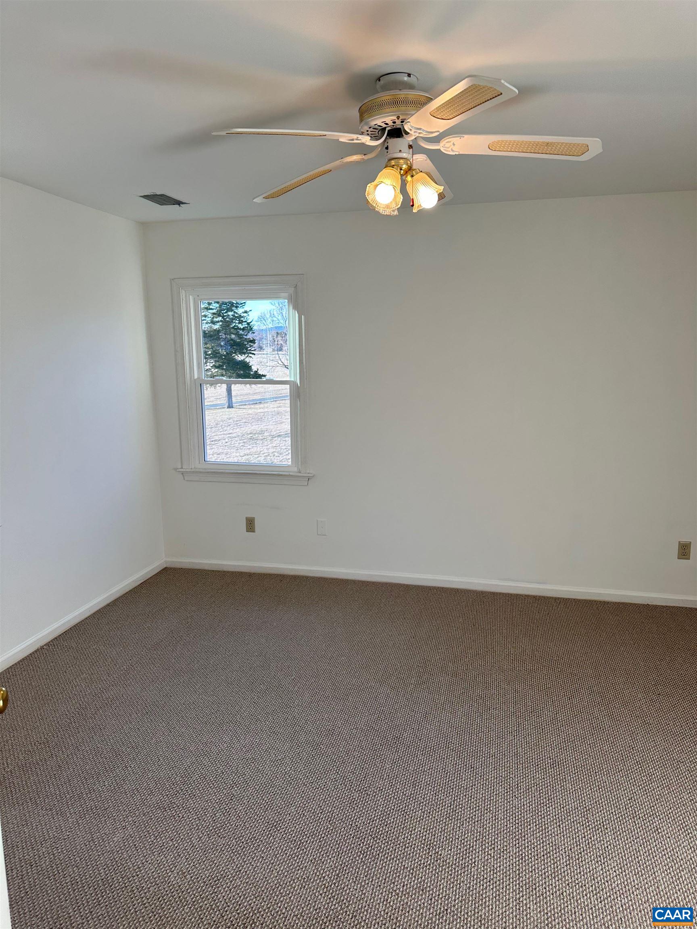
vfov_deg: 71.6
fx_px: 644
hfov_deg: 56.8
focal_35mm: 24
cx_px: 348
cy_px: 464
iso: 80
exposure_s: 1/236
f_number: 1.78
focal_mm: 6.86
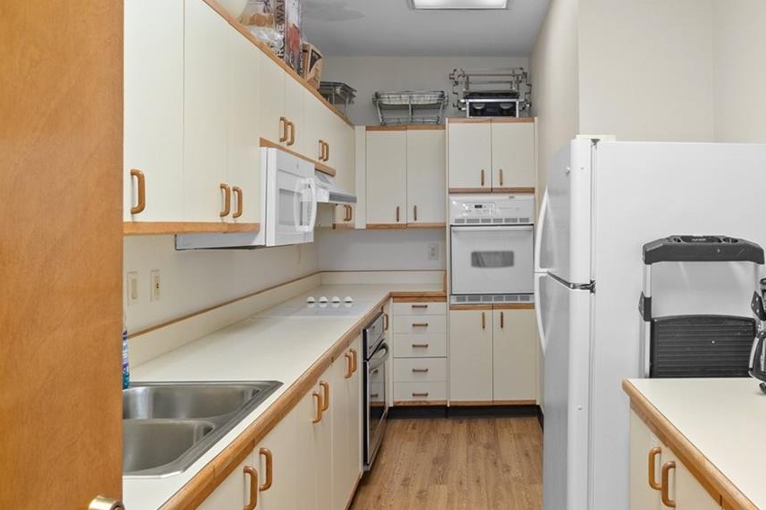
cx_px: 488
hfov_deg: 57.9
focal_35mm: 32
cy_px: 250
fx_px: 681
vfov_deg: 41.1
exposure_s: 1/6
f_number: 8
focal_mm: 17
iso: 640
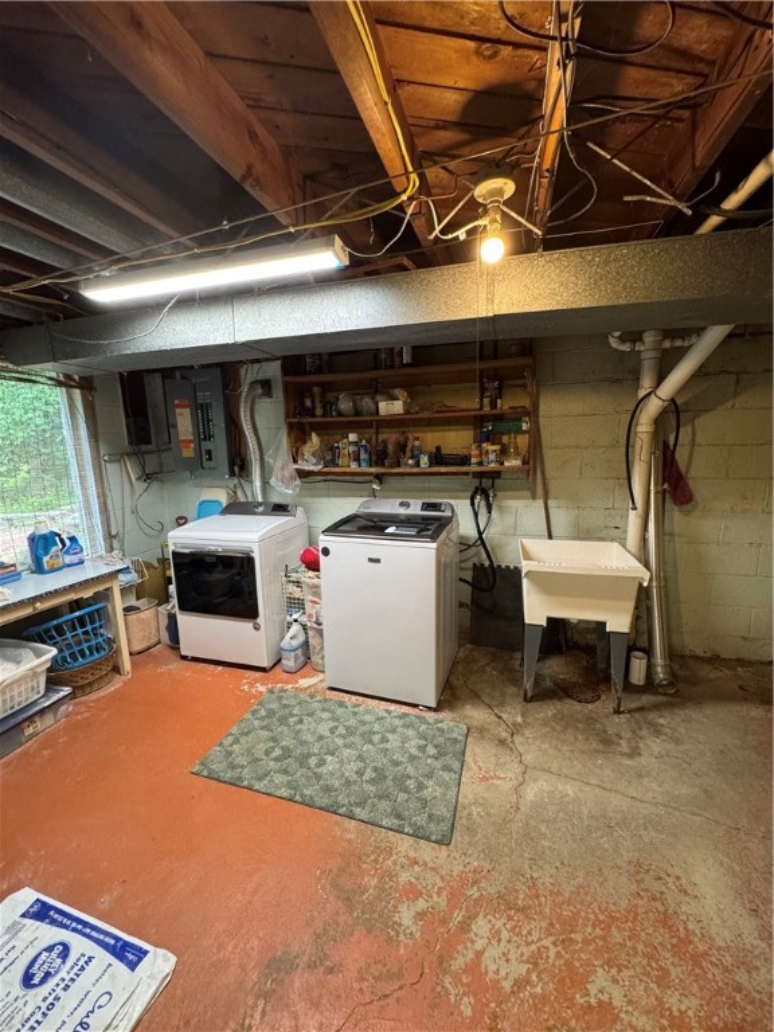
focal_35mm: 14
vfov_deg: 102.1
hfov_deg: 85.7
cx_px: 387
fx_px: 417
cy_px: 516
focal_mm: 2.22
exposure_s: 1/60
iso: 320
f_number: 2.2
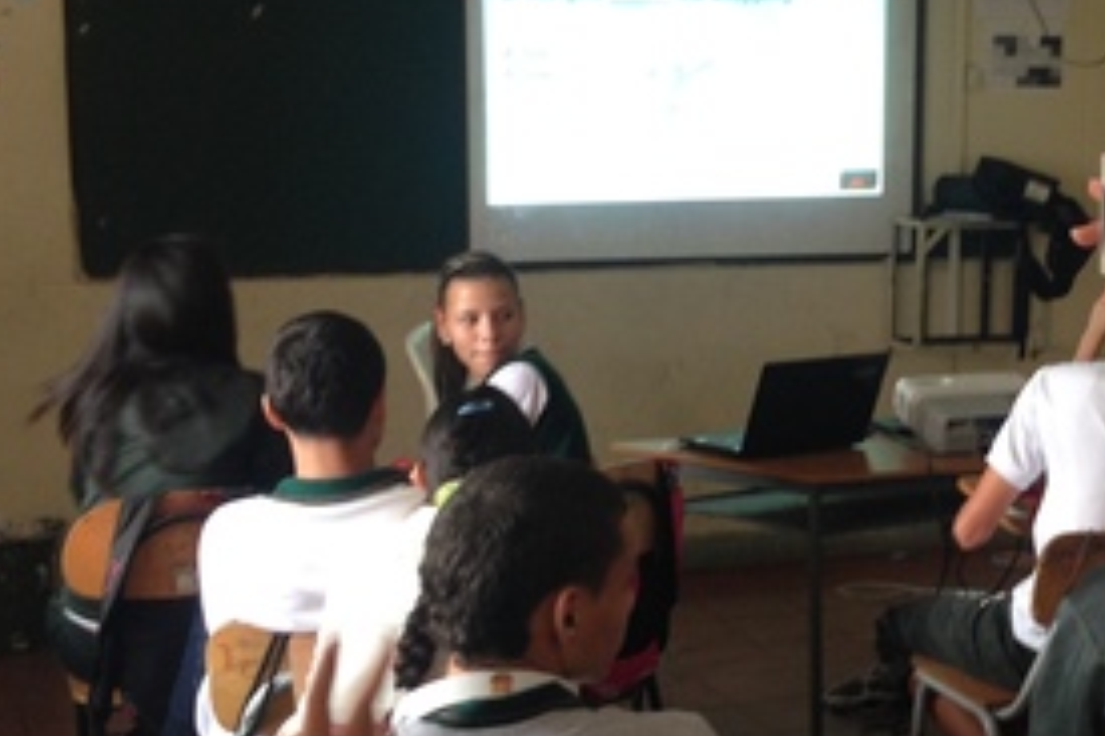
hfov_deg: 24.7
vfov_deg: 17.0
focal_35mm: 80
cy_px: 394
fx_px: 2454
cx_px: 972
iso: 80
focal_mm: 4.12
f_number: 2.4
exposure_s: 1/20
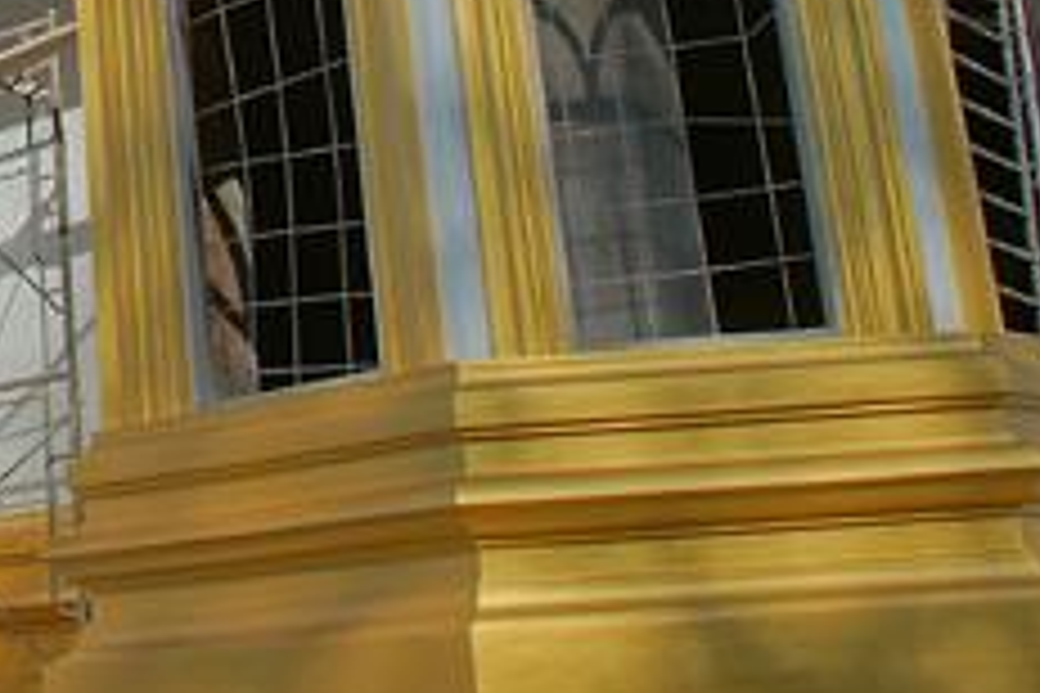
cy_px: -313
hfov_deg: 22.7
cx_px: -167
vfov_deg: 15.3
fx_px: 2398
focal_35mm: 83
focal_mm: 16
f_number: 9
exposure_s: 1/160
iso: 200
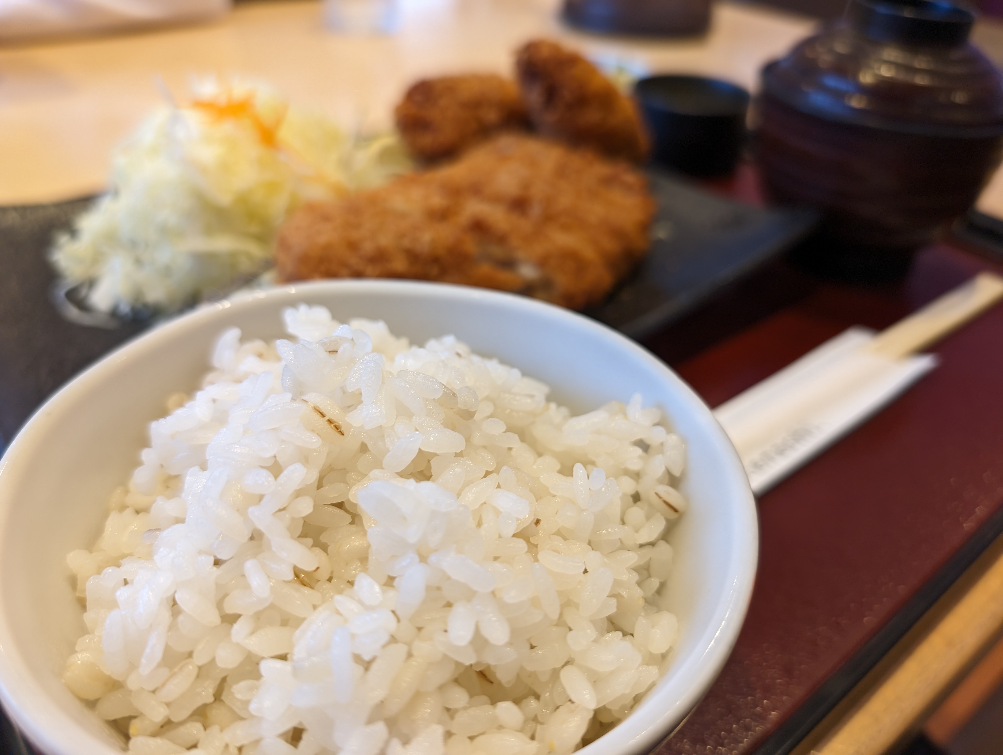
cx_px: 502
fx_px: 696
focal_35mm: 24
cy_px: 378
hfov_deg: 71.5
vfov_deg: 56.9
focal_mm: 6.9
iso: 44
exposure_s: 1/31.2
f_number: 1.68
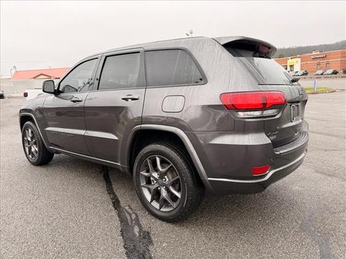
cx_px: 173
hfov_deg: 71.6
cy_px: 130
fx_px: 240
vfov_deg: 56.8
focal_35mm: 24
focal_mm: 6.76
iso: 80
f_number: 1.78
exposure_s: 1/341
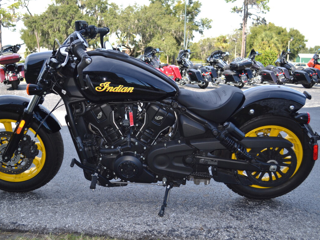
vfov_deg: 36.0
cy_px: 117
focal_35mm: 40
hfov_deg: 46.8
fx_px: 370
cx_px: 149
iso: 100
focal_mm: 24
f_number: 4.5
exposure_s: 1/200
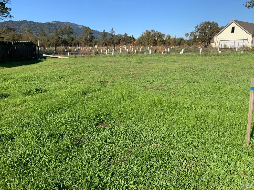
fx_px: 213
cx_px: 127
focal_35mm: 29
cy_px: 95
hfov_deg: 61.7
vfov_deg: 48.2
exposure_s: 1/1730
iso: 16
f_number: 1.8
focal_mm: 3
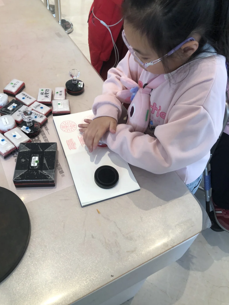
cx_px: 113
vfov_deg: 61.6
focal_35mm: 29
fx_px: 256
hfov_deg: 48.2
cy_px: 151
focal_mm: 4
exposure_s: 1/33
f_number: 1.8
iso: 40
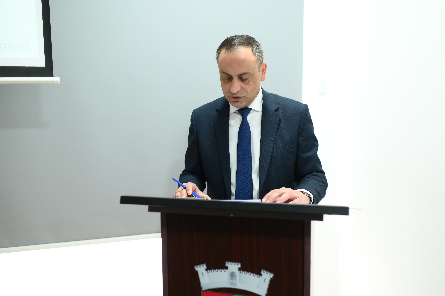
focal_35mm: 35
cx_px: 222
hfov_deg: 54.5
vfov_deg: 37.8
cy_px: 148
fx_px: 432
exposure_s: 1/200
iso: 1600
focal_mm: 35
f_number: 2.2
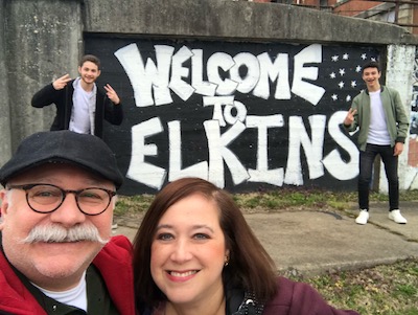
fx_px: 387
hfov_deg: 56.8
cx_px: 209
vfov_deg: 44.2
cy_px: 158
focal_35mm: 32
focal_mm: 2.87
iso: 40
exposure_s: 1/120
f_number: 2.2
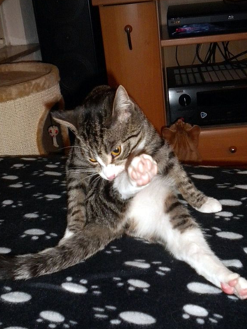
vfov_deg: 38.9
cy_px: 184
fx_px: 466
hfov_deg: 29.7
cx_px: 130
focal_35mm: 49
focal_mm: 7.4
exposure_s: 1/30
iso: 400
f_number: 3.5
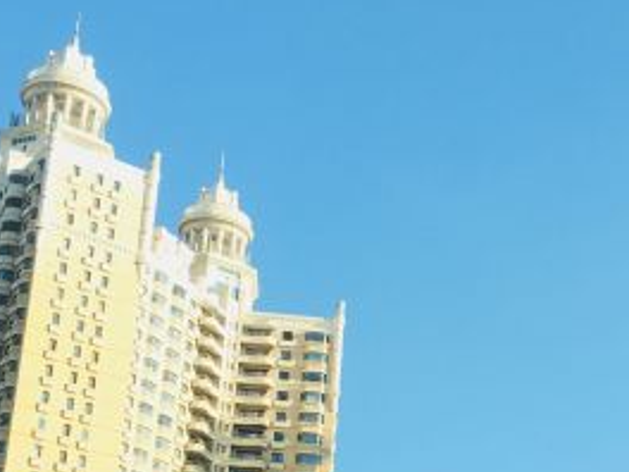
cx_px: 567
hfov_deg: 24.6
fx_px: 1399
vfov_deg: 18.4
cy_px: 523
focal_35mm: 77
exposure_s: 1/516
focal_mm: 4.15
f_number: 2.2
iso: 25
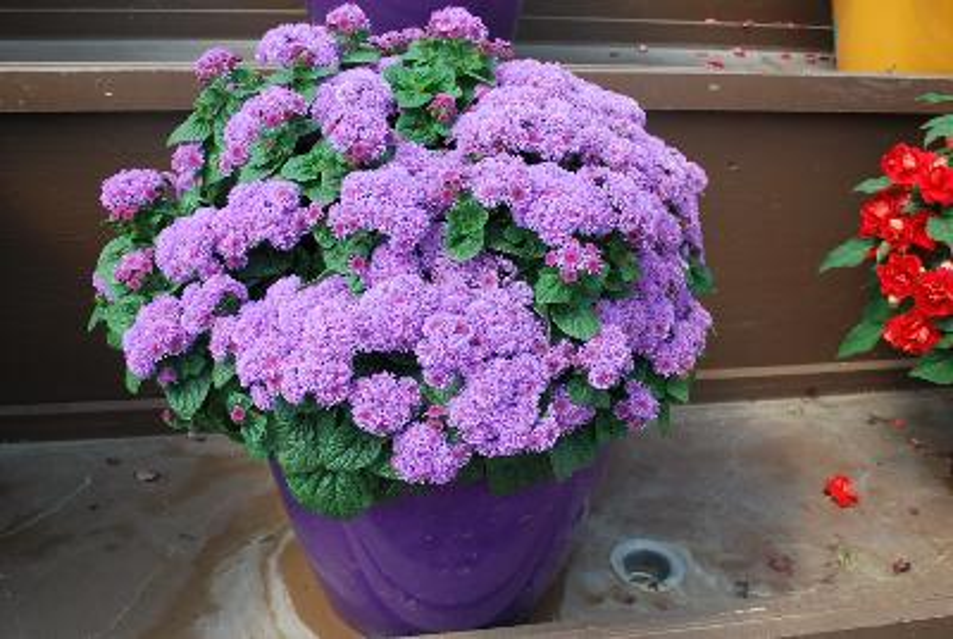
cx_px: 476
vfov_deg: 40.1
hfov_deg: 57.2
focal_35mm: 33
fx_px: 875
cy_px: 320
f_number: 8
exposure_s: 1/60
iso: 125
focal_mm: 22
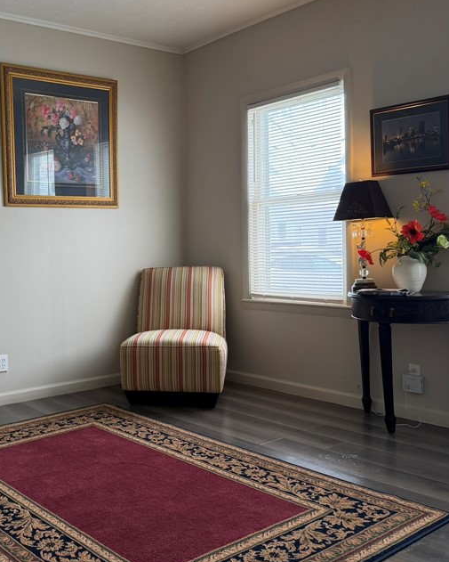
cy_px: 274
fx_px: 631
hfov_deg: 38.2
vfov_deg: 47.9
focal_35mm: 38
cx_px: 112
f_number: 1.78
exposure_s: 1/120
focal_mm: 6.76
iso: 200
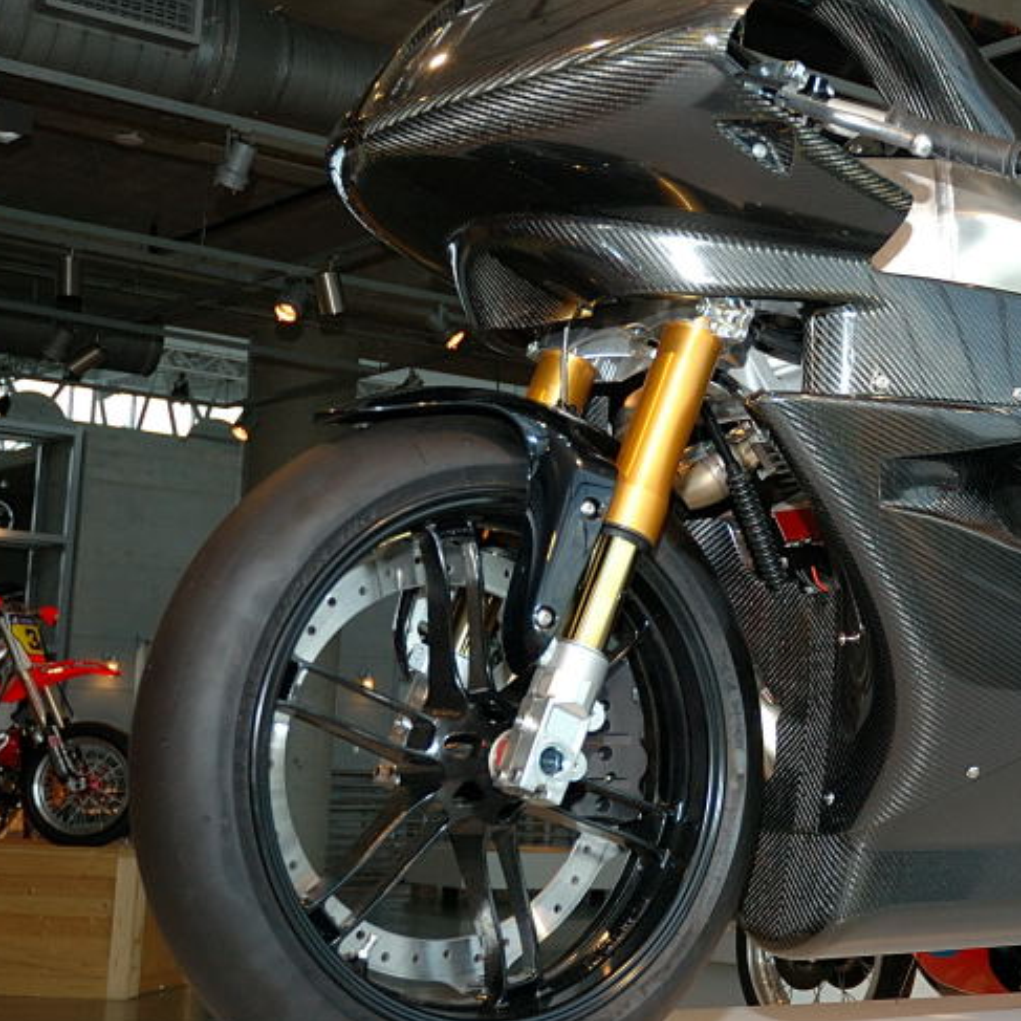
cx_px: 946
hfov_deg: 24.9
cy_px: 488
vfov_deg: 25.8
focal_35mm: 67
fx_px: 2232
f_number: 3.8
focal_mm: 25
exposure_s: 1/125
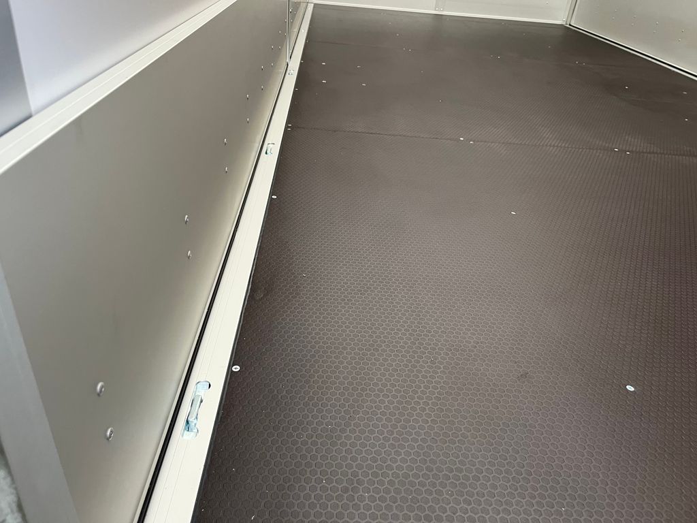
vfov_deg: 53.1
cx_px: 348
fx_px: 524
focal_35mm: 26
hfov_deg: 67.3
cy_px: 262
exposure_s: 1/96
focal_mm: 5.1
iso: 125
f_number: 1.6
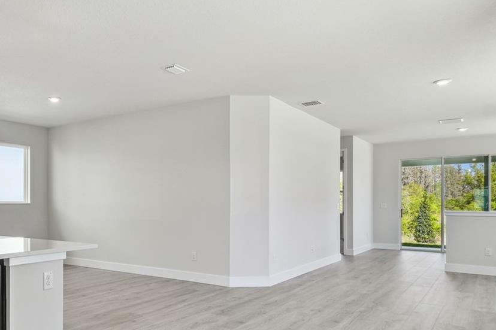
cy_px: 200
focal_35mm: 29
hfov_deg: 60.5
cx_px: 129
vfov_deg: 44.6
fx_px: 399
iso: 100
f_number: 7.1
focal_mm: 10
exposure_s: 1/15
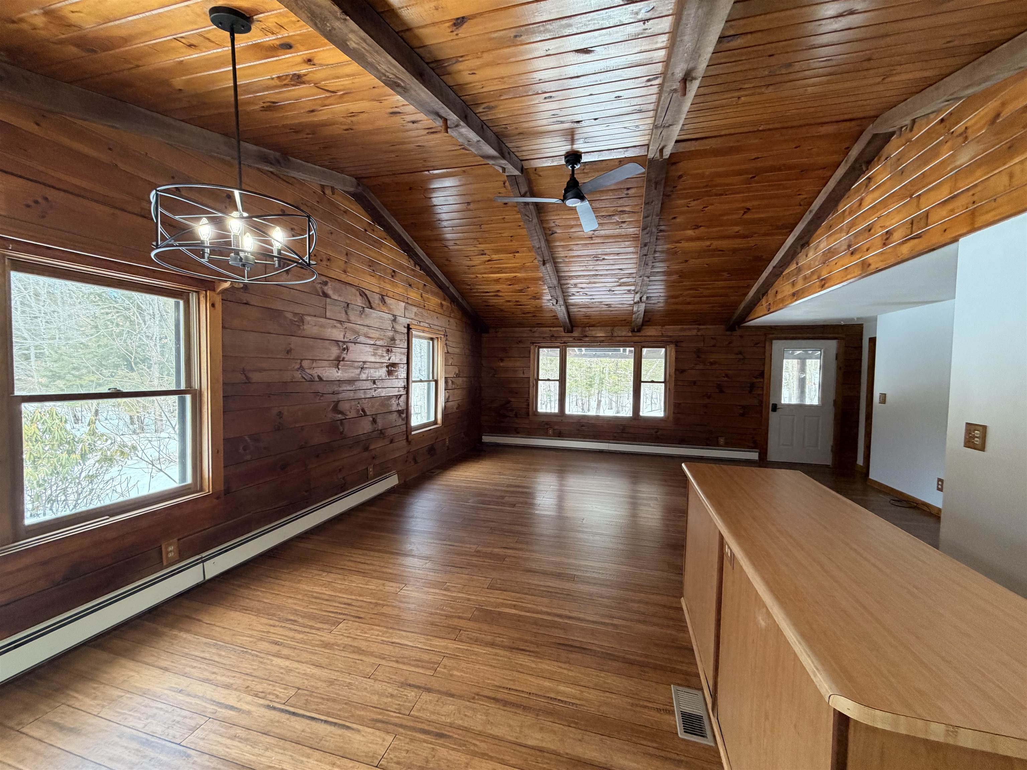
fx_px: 415
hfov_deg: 102.1
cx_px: 514
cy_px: 385
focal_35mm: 14
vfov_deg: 85.7
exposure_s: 1/60
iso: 200
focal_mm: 2.22
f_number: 2.2
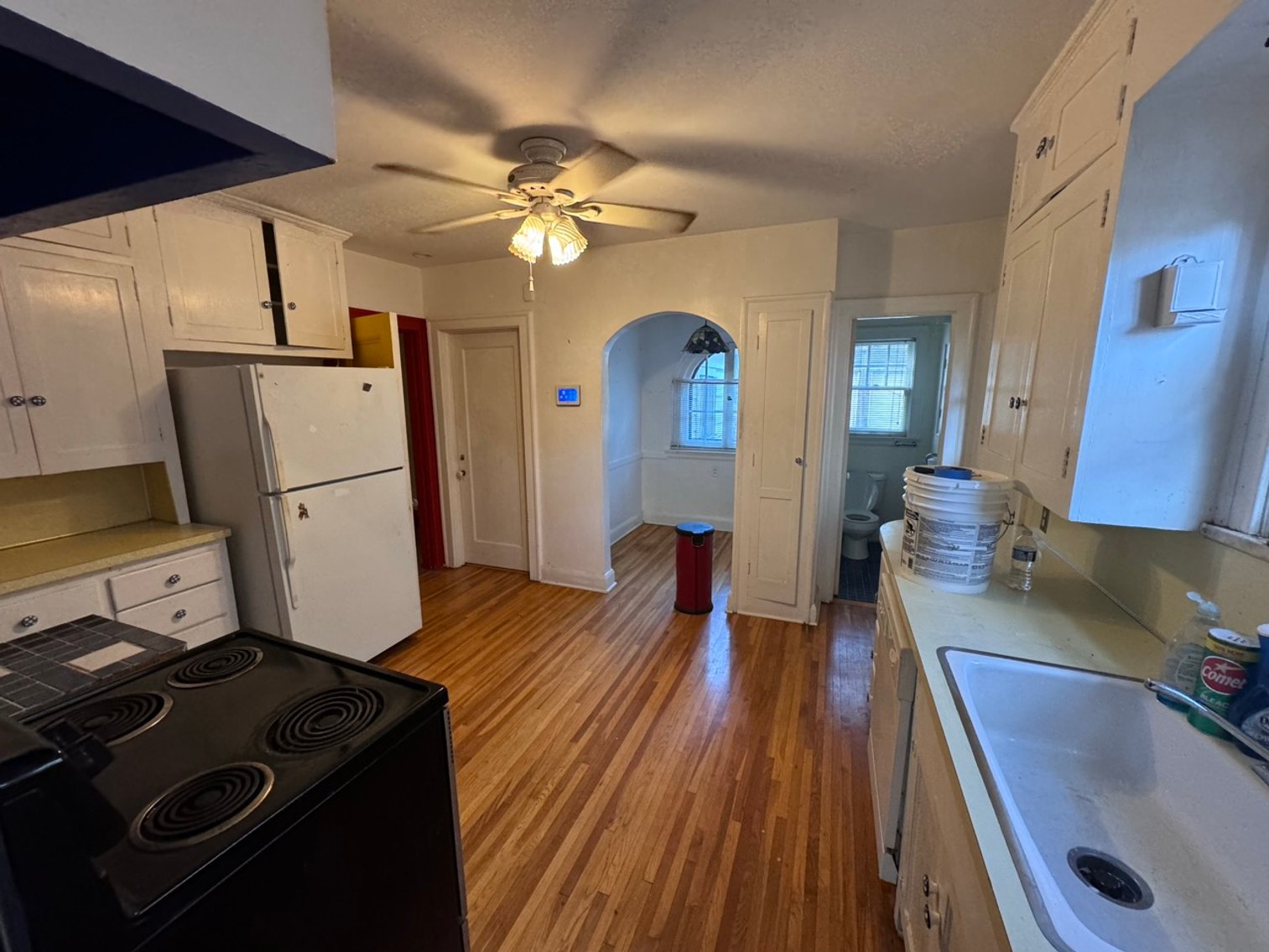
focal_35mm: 14
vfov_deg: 85.7
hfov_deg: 102.1
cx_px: 634
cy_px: 476
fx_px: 513
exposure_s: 1/60
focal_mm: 2.22
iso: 400
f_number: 2.2
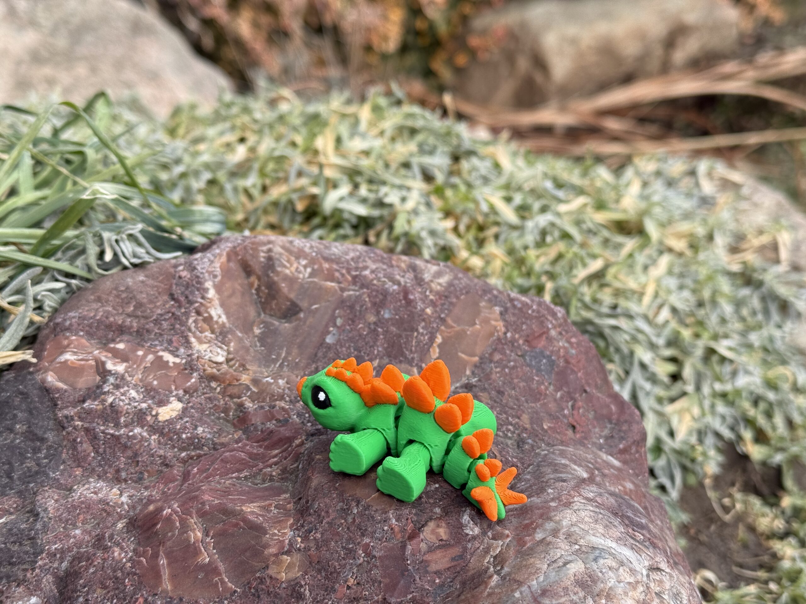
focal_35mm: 48
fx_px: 1118
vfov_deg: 30.3
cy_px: 302
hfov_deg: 39.7
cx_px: 403
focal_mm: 6.76
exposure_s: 1/1027
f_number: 1.78
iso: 80
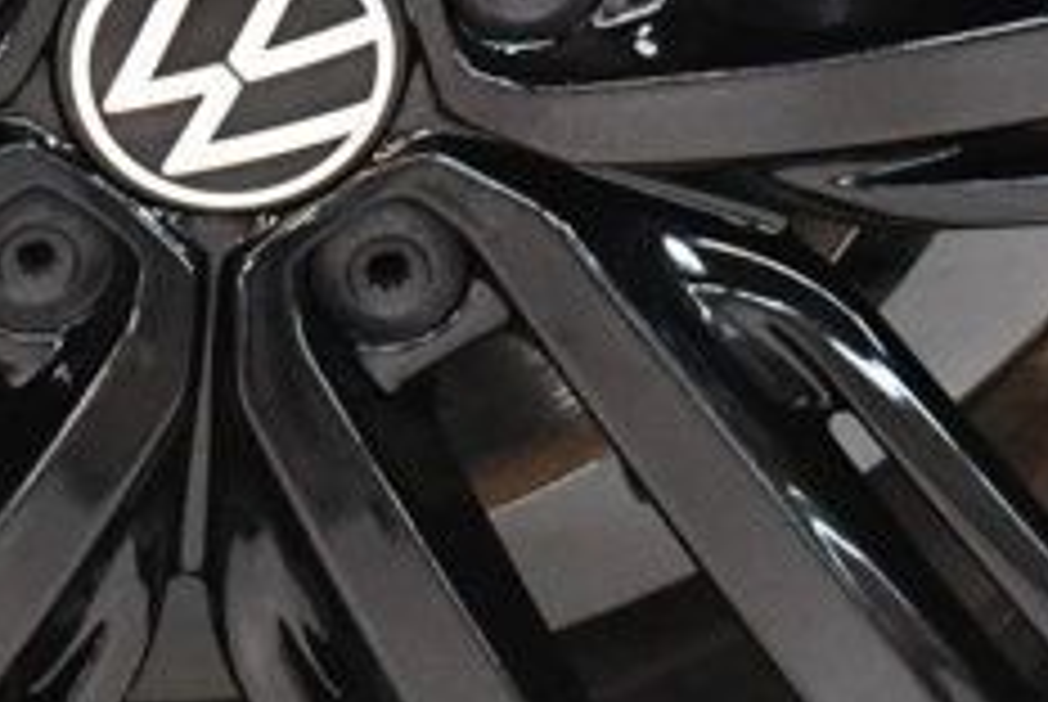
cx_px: 315
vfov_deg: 3.5
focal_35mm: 396
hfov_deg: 5.2
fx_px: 11542
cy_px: -16
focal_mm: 45
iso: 3600
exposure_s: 1/60
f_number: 5
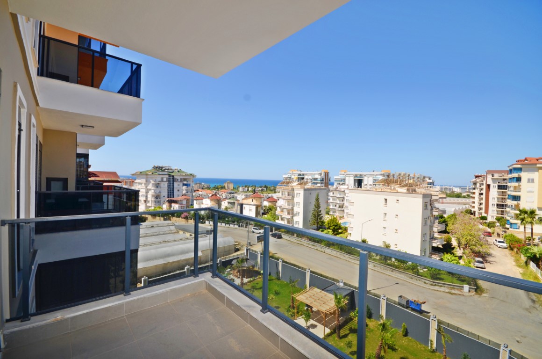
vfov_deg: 77.1
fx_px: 225
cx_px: 271
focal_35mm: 15
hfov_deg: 100.5
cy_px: 180
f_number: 9
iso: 100
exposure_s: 1/250
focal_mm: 10
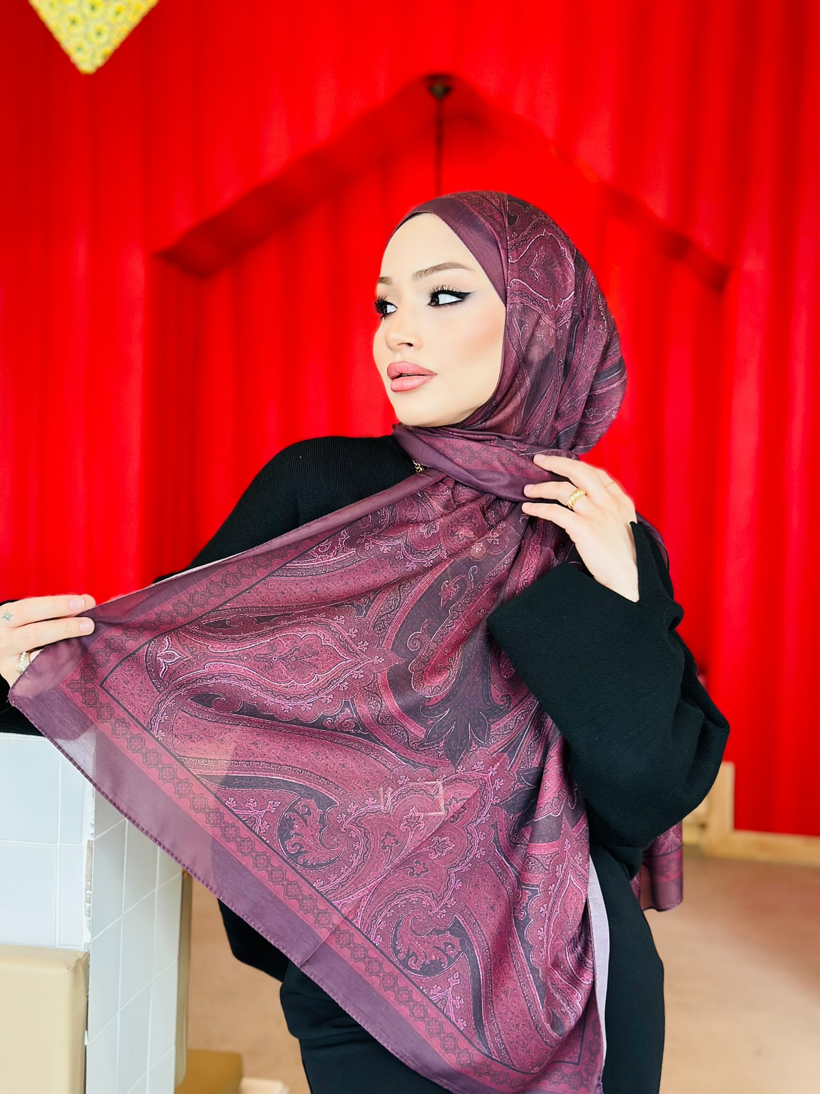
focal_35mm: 48
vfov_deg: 39.7
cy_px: 547
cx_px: 410
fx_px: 1516
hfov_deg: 30.3
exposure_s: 1/50
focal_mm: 6.86
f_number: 1.78
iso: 125
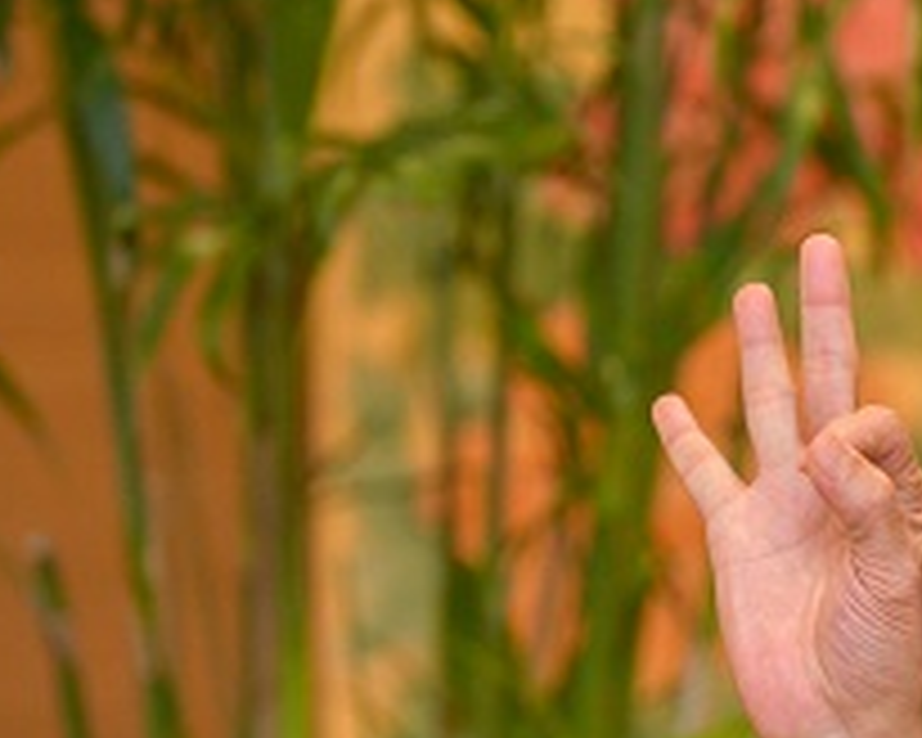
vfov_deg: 4.2
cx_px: 1147
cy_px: 428
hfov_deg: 5.2
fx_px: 10096
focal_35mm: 370
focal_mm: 135
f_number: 3.5
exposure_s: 1/125
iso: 2500
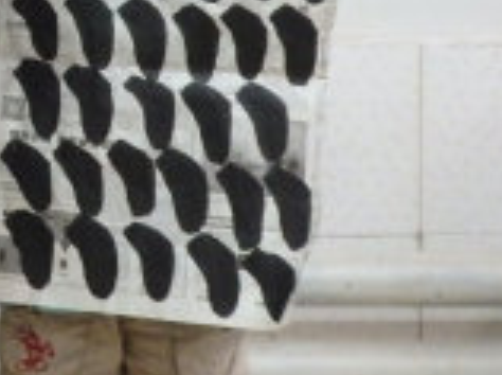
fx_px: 1796
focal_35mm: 124
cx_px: -207
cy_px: -160
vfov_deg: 11.5
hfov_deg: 15.0
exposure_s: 1/60
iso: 800
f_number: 3.7
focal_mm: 7.3
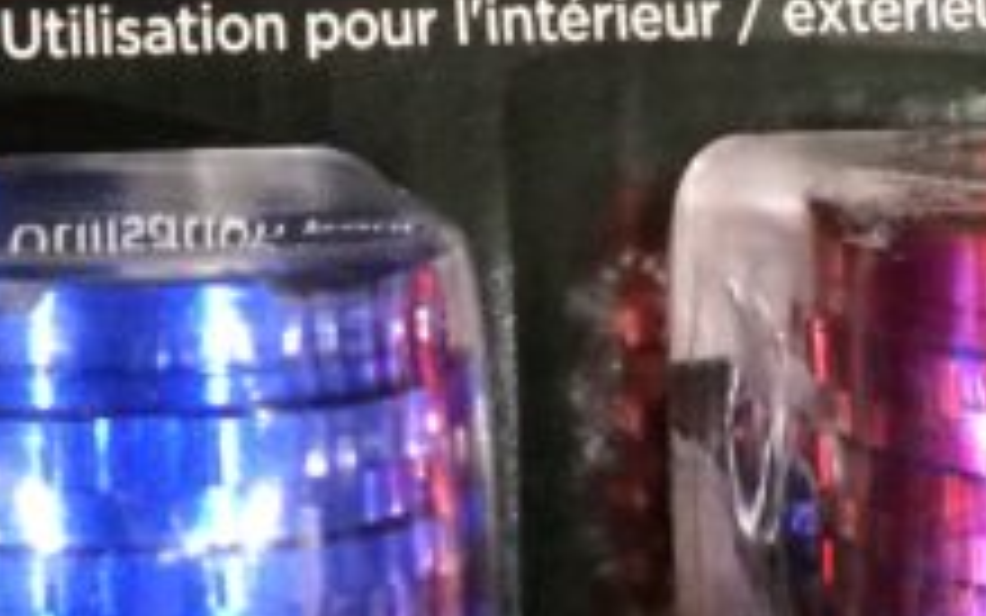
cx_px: -203
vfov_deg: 11.5
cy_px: -387
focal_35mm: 108
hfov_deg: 18.3
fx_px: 2903
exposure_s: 1/30
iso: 250
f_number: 2.2
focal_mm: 4.15
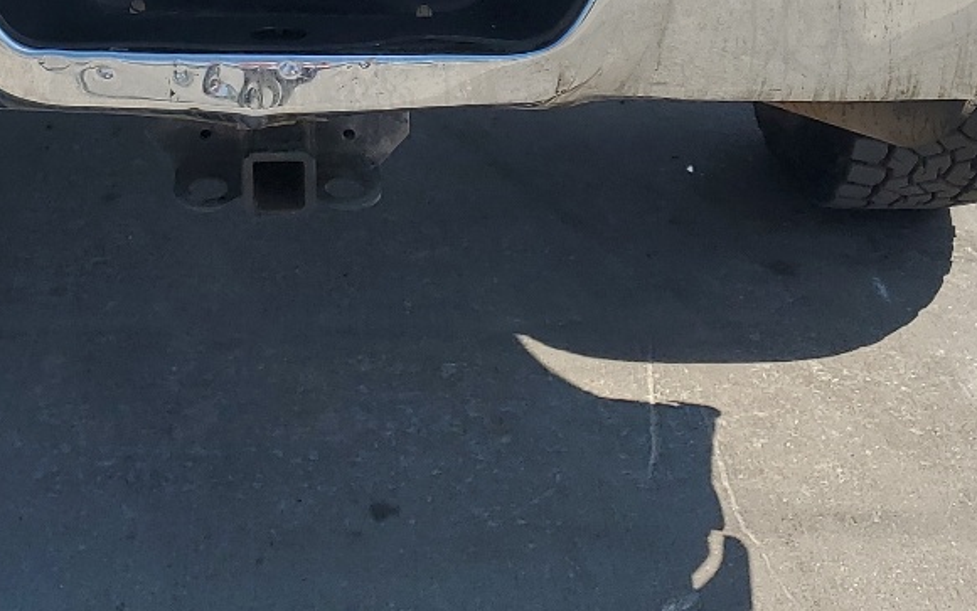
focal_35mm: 76
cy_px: -343
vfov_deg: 15.6
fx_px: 2024
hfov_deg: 26.8
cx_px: 254
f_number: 1.5
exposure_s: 1/3333
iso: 50
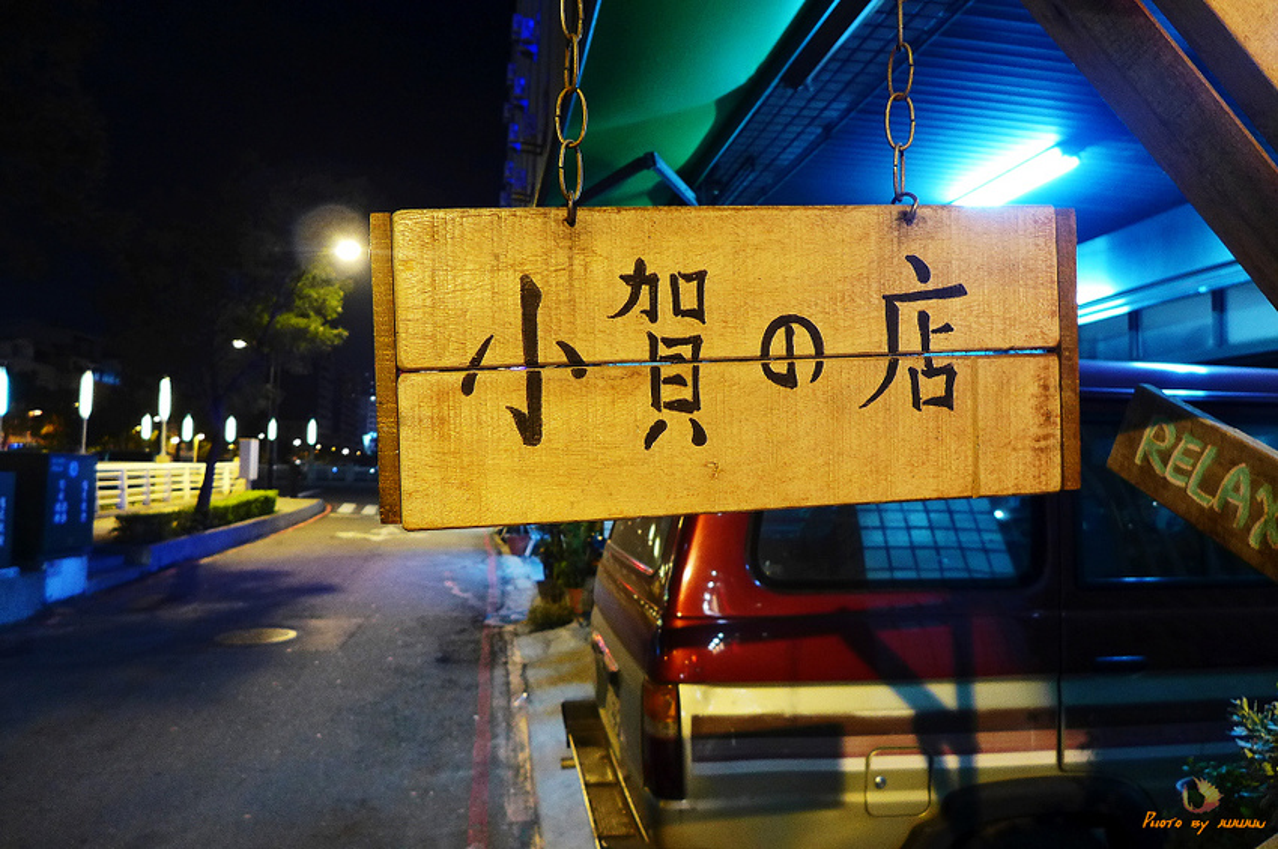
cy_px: 424
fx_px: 851
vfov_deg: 53.0
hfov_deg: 73.8
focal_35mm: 24
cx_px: 639
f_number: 1.8
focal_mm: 4.7
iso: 400
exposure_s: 1/25
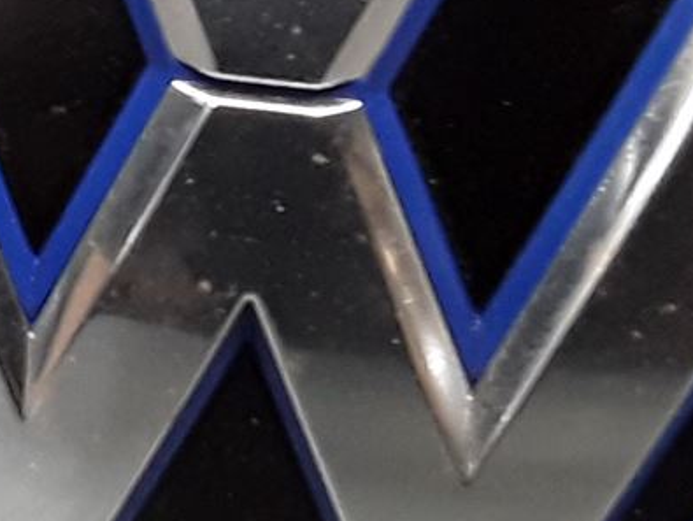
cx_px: -642
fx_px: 2905
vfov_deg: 10.0
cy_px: -209
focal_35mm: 145
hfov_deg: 12.2
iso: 80
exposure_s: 1/50
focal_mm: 2.91
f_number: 1.9
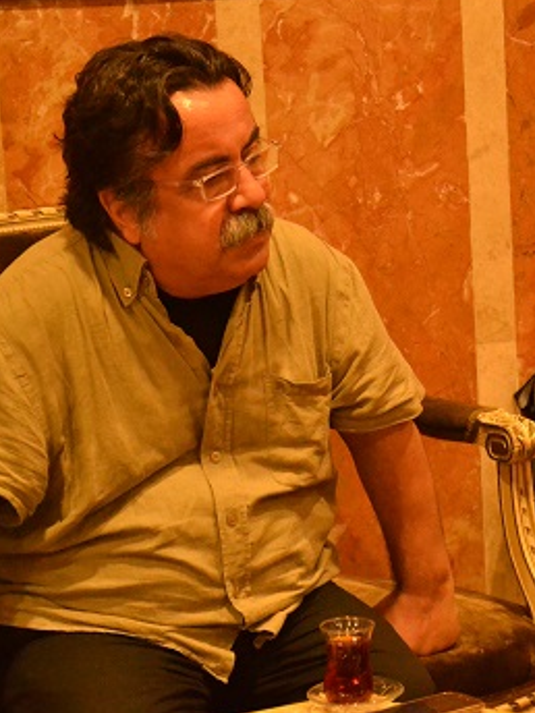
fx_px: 3560
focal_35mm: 173
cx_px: 500
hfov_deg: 8.6
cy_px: 352
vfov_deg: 11.4
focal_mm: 75
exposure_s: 1/100
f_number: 5.3
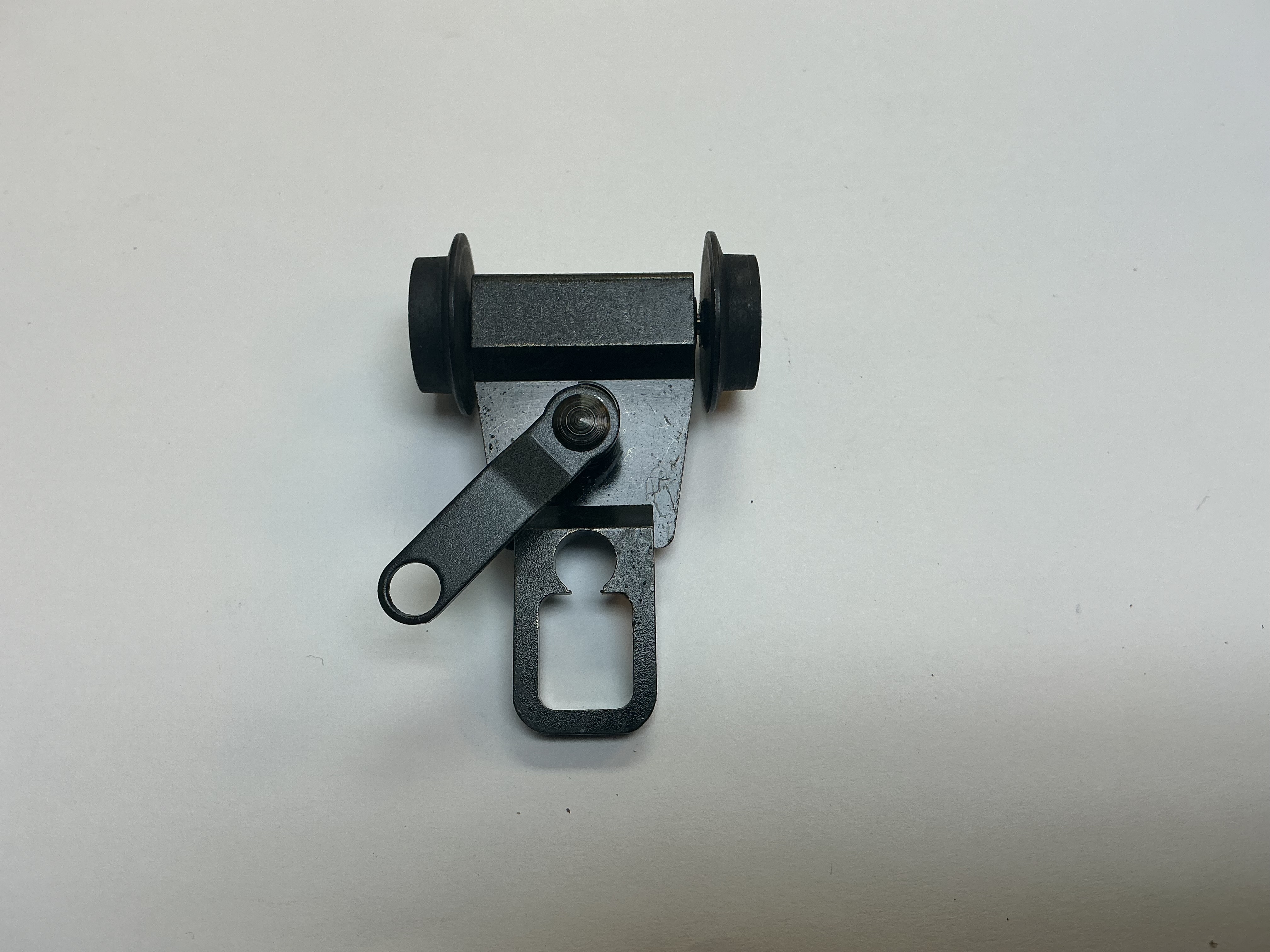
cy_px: 476
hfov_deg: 61.7
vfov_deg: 48.2
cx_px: 635
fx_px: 1064
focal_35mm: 29
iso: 25
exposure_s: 1/120
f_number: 1.8
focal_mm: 3
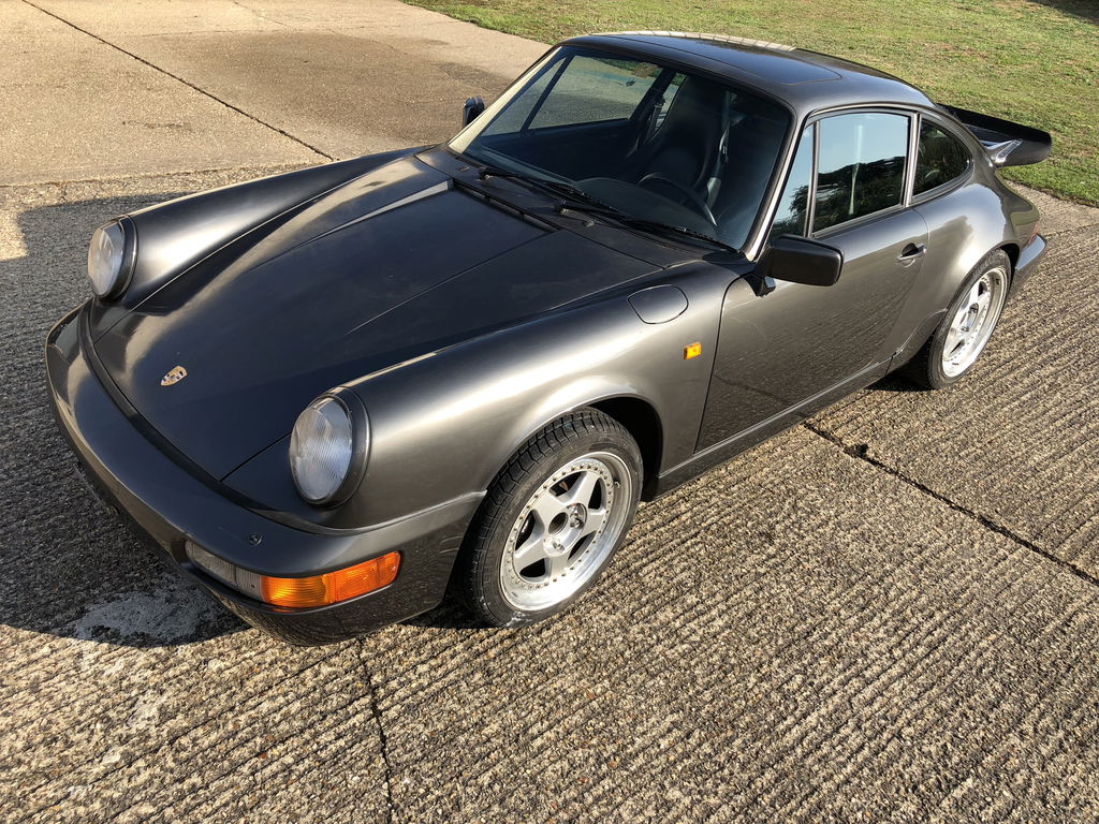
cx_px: 550
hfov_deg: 63.4
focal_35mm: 28
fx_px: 889
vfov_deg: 49.7
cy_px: 412
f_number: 1.8
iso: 20
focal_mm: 3.99
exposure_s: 1/827
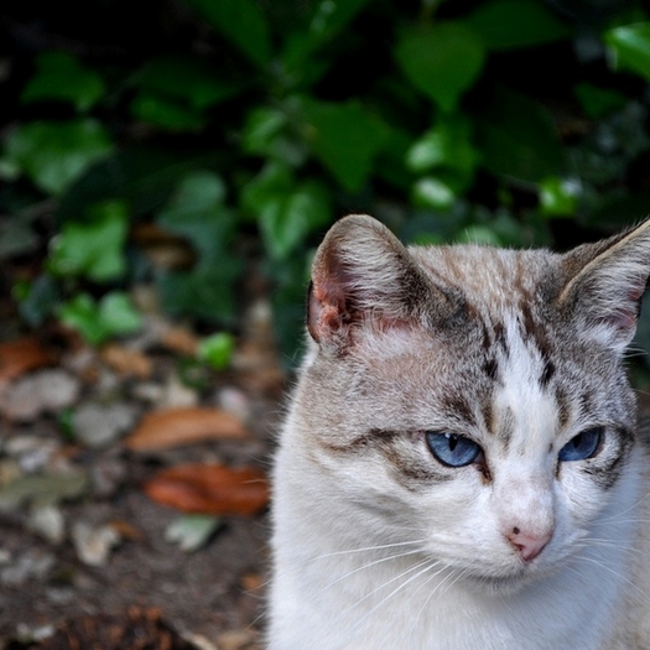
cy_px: 327
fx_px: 2266
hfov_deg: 16.3
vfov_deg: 16.3
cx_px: 307
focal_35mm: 107
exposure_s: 1/320
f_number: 5.6
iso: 200
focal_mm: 55
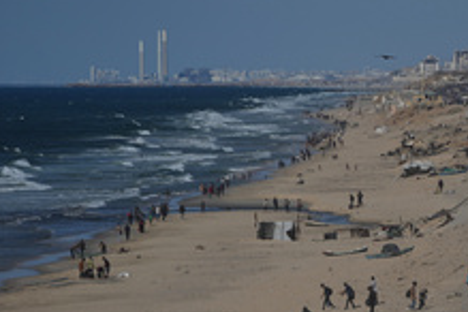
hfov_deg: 5.2
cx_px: 530
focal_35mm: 395
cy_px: 196
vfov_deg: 3.5
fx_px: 5135
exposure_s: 1/2500
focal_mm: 169
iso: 100
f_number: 5.6
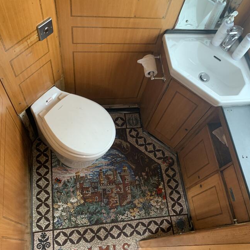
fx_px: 253
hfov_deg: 52.5
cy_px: 142
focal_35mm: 31
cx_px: 125
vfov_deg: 52.4
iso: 250
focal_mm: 4.25
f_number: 1.8
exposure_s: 1/60
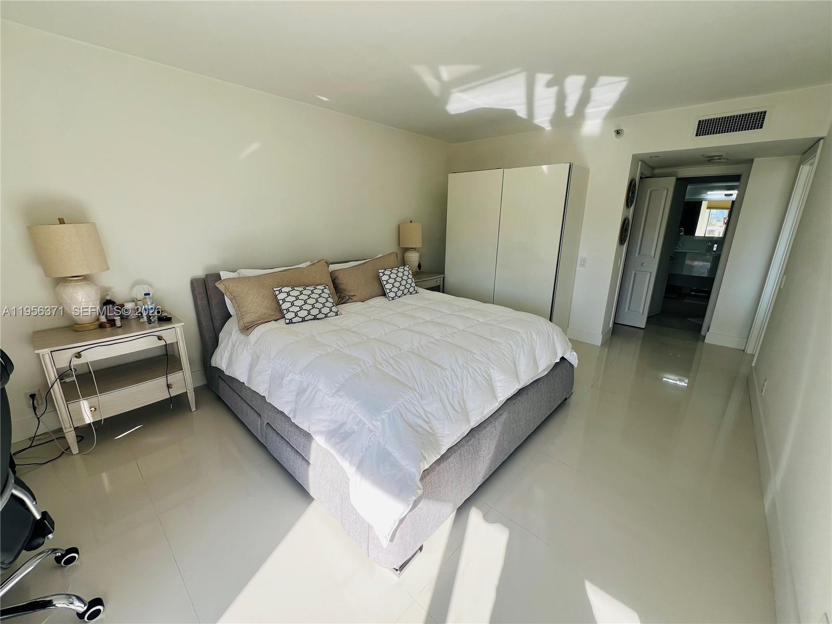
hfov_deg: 106.2
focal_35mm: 13
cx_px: 416
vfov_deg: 89.9
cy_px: 312
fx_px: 312
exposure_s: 1/237
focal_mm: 1.57
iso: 32
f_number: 1.8
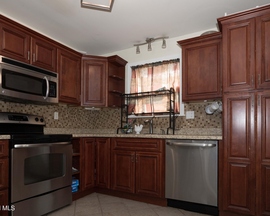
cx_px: 129
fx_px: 180
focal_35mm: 23
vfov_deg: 61.8
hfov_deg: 73.6
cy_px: 107
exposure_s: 1/60
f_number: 11
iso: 800
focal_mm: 19.5
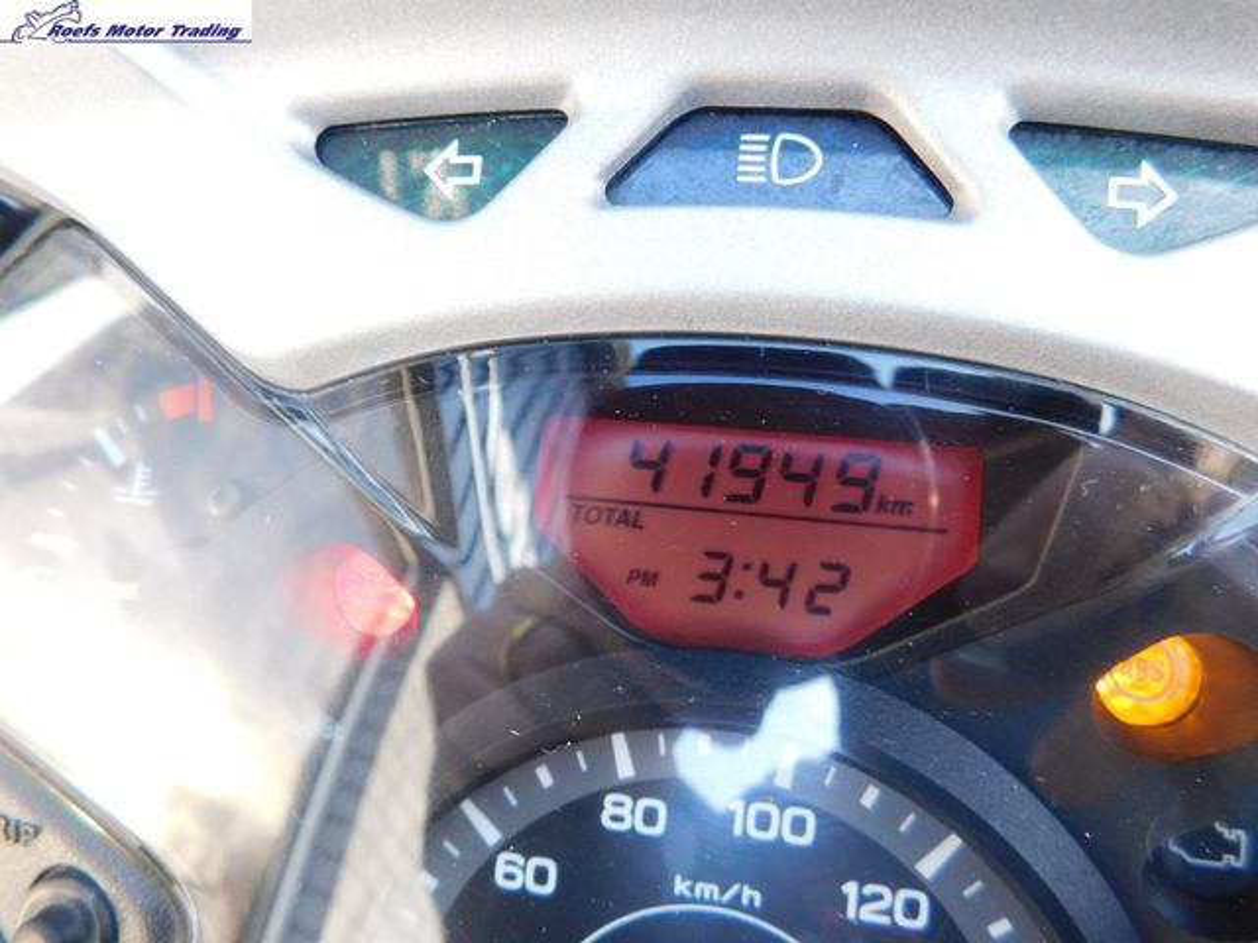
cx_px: 629
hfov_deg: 73.9
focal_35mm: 23
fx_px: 836
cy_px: 472
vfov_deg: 58.9
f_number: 3
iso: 220
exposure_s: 1/30
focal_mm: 4
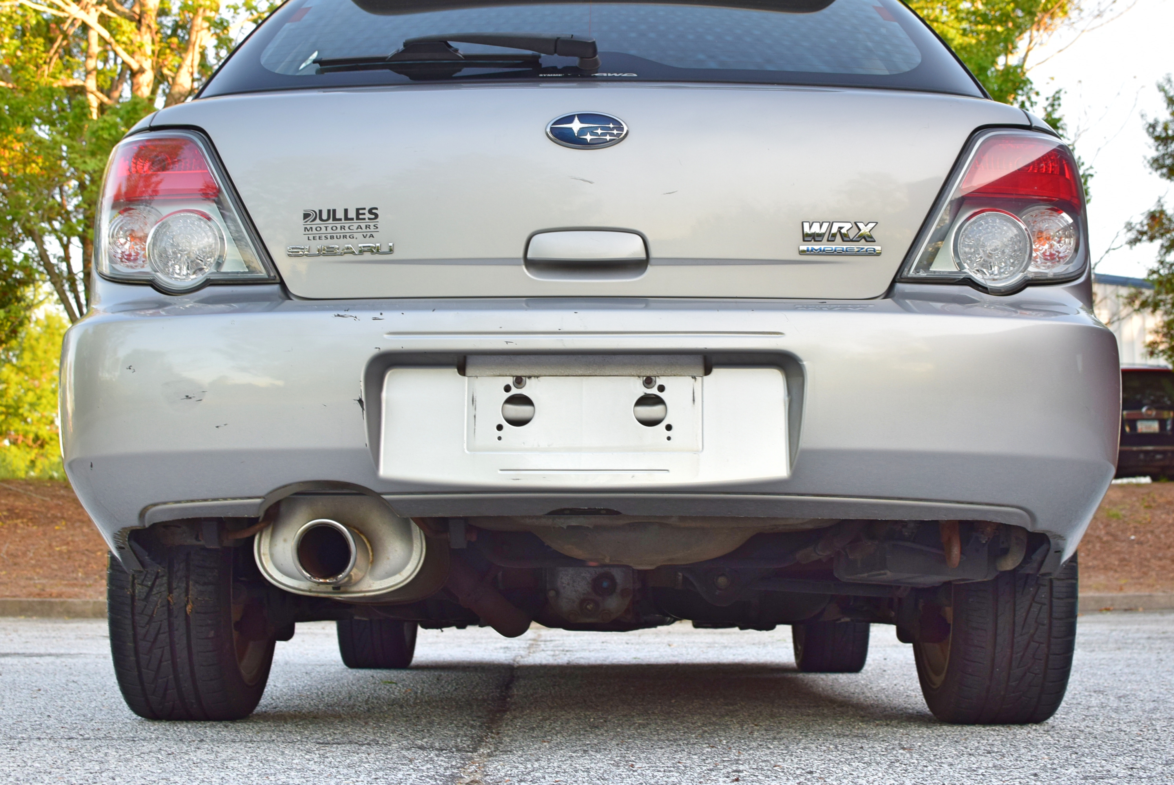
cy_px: 392
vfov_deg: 25.8
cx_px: 587
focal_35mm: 52
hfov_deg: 37.8
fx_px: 1713
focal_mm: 35
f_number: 8
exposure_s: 1/60
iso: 400
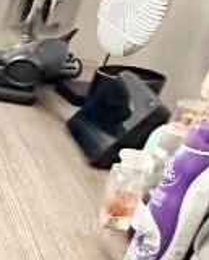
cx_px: -577
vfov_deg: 22.0
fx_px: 672
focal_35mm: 87
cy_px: 134
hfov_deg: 8.8
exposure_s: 1/91
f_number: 2.2
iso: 320
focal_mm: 2.22
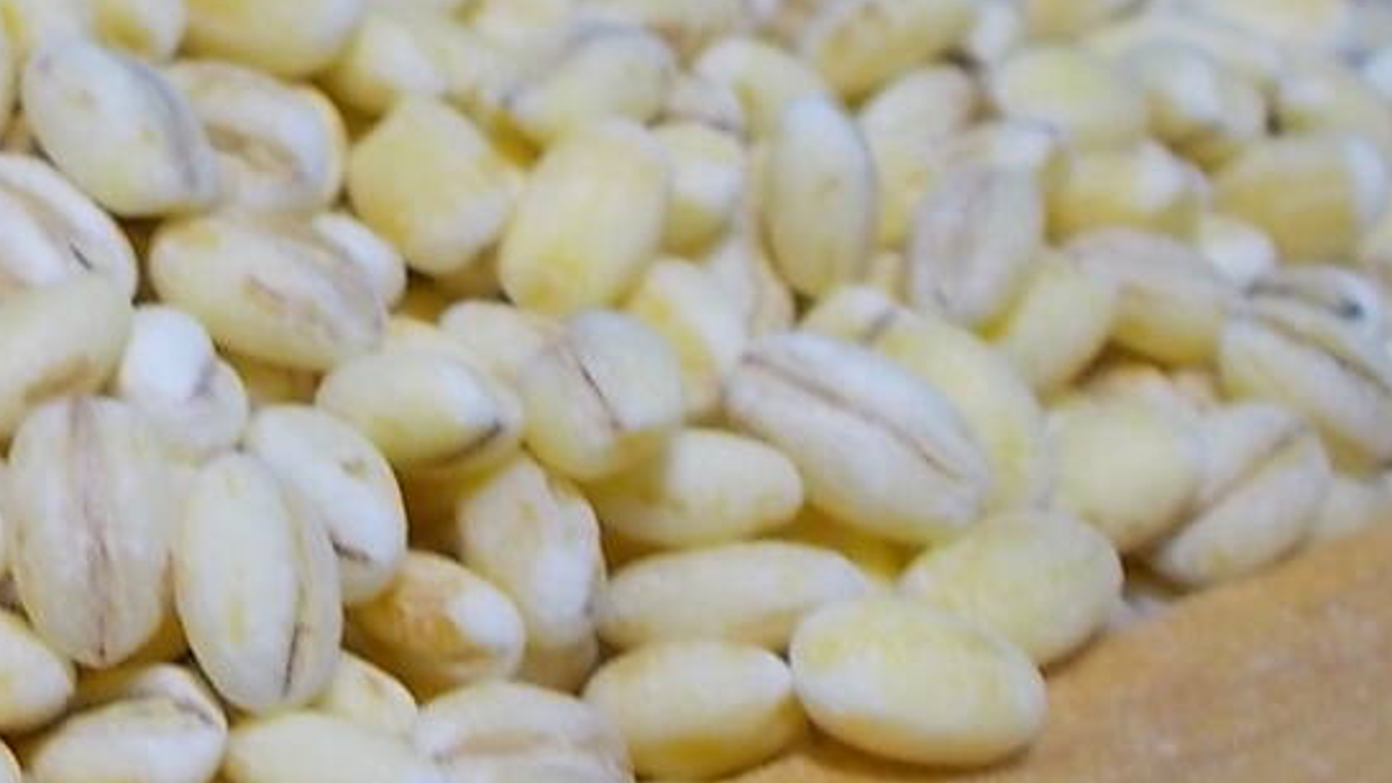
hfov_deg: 22.0
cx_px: -15
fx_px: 3433
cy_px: 560
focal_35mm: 93
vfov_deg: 13.0
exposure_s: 1/30
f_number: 3.3
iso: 80
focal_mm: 4.1
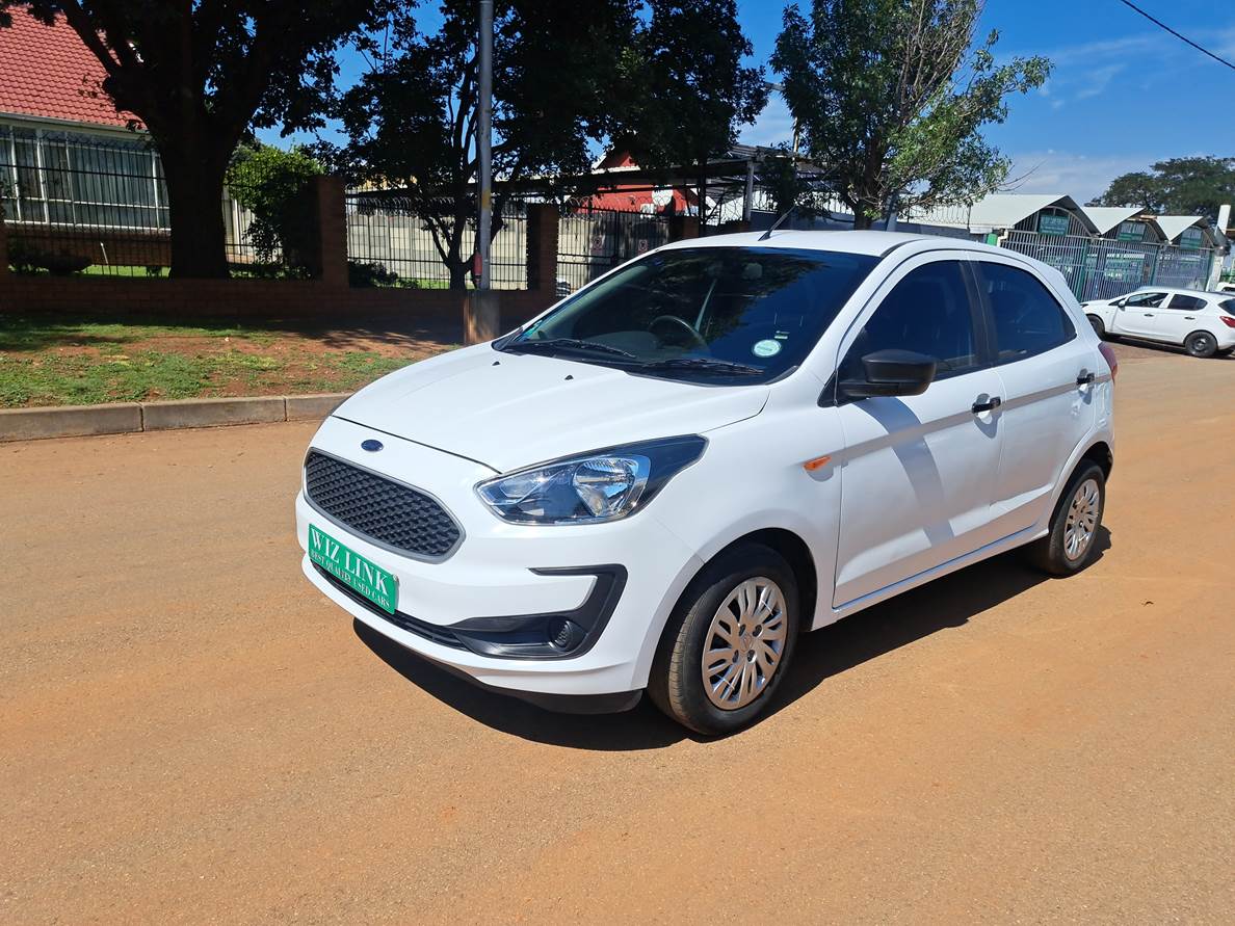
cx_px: 618
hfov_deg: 71.6
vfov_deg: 56.8
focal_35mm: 24
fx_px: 856
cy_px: 463
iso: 50
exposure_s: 1/2058
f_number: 1.8
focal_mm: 5.23
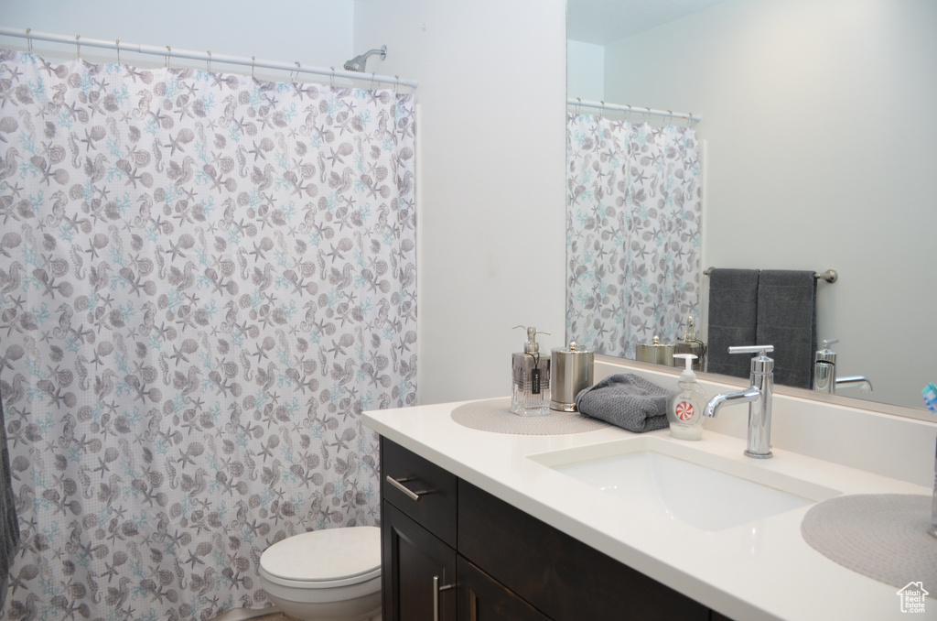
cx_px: 468
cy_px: 310
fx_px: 701
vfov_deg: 47.7
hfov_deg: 67.5
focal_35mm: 27
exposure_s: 1/80
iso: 400
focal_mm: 18
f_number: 4.5
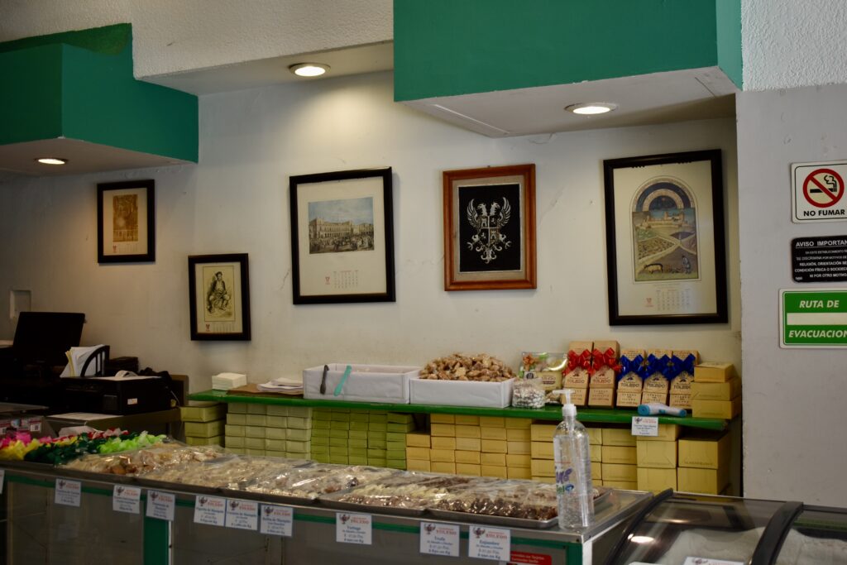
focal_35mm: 42
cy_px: 282
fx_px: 988
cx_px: 424
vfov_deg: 31.9
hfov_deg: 46.4
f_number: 4.2
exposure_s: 1/60
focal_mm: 28
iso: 400
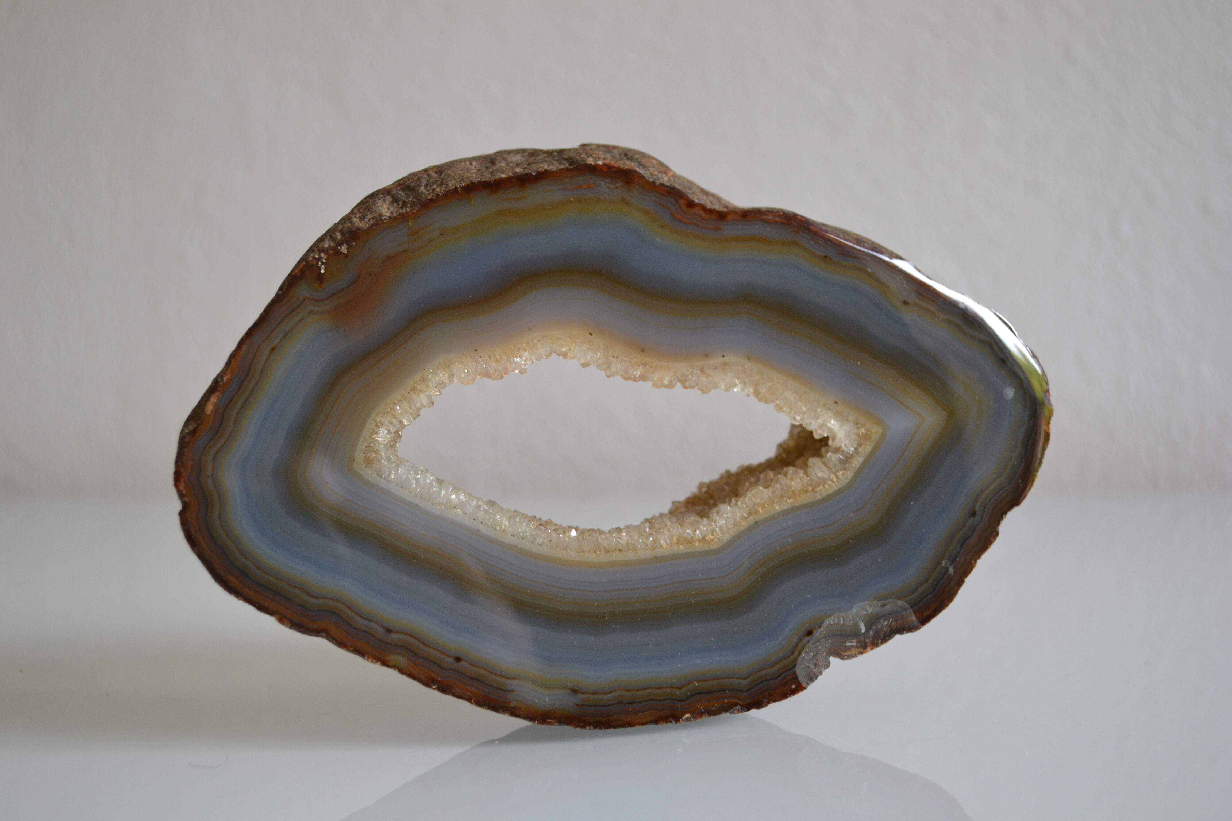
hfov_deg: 49.6
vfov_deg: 34.2
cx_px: 616
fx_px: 1335
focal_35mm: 39
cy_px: 410
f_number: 4.5
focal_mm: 26
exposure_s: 1/80
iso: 400
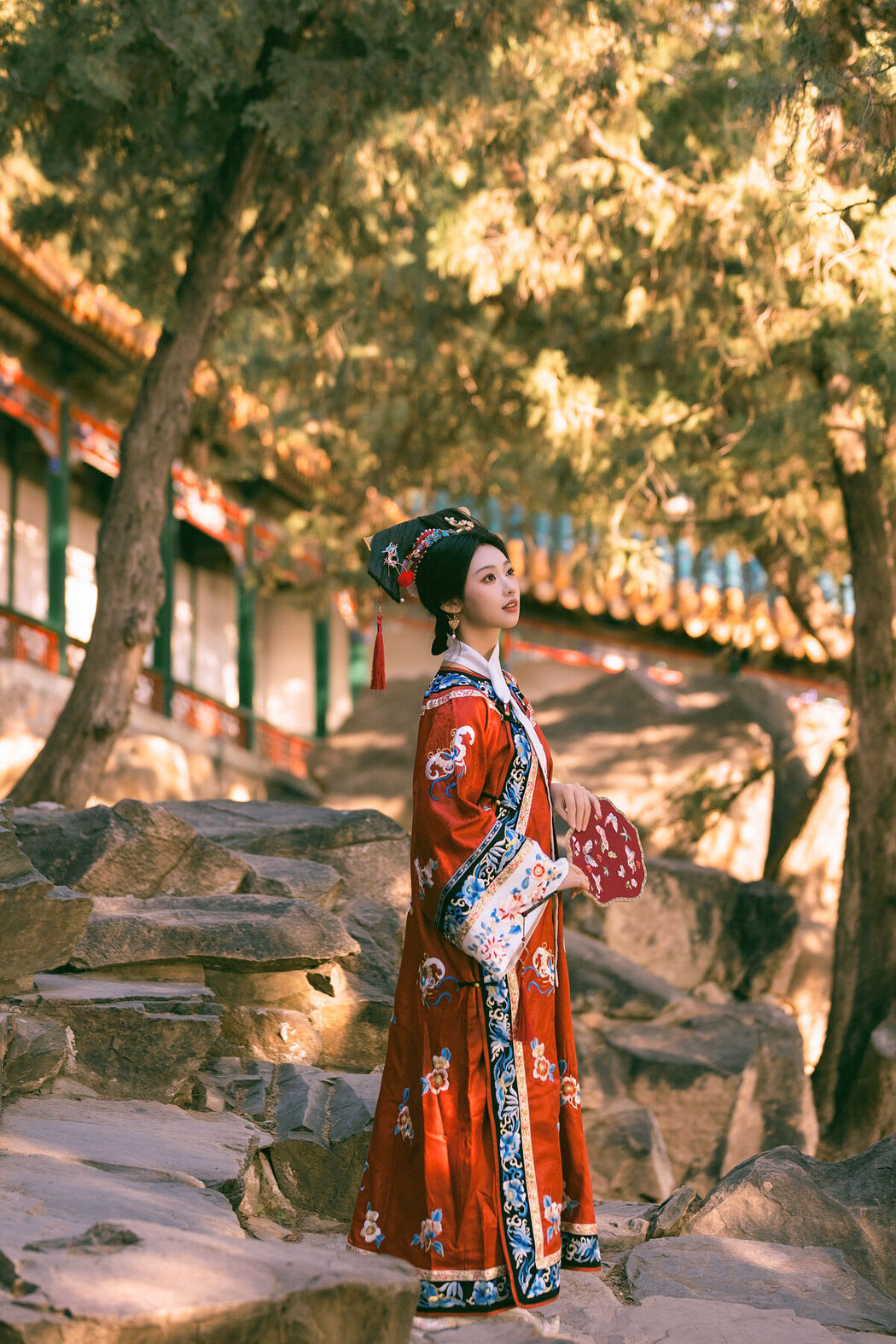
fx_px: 3472
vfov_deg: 21.9
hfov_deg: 14.7
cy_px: 672
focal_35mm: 93
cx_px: 448
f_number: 2.8
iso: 250
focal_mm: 93
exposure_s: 1/320
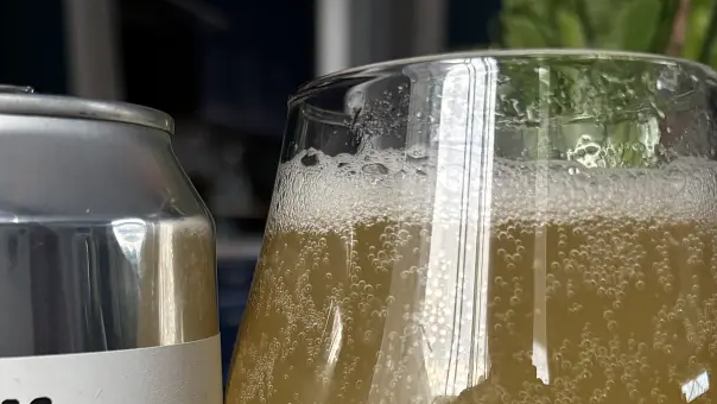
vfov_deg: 21.5
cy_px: 579
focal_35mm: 48
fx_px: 913
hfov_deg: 42.7
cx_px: 288
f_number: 1.6
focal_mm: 5.96
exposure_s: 1/60
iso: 200
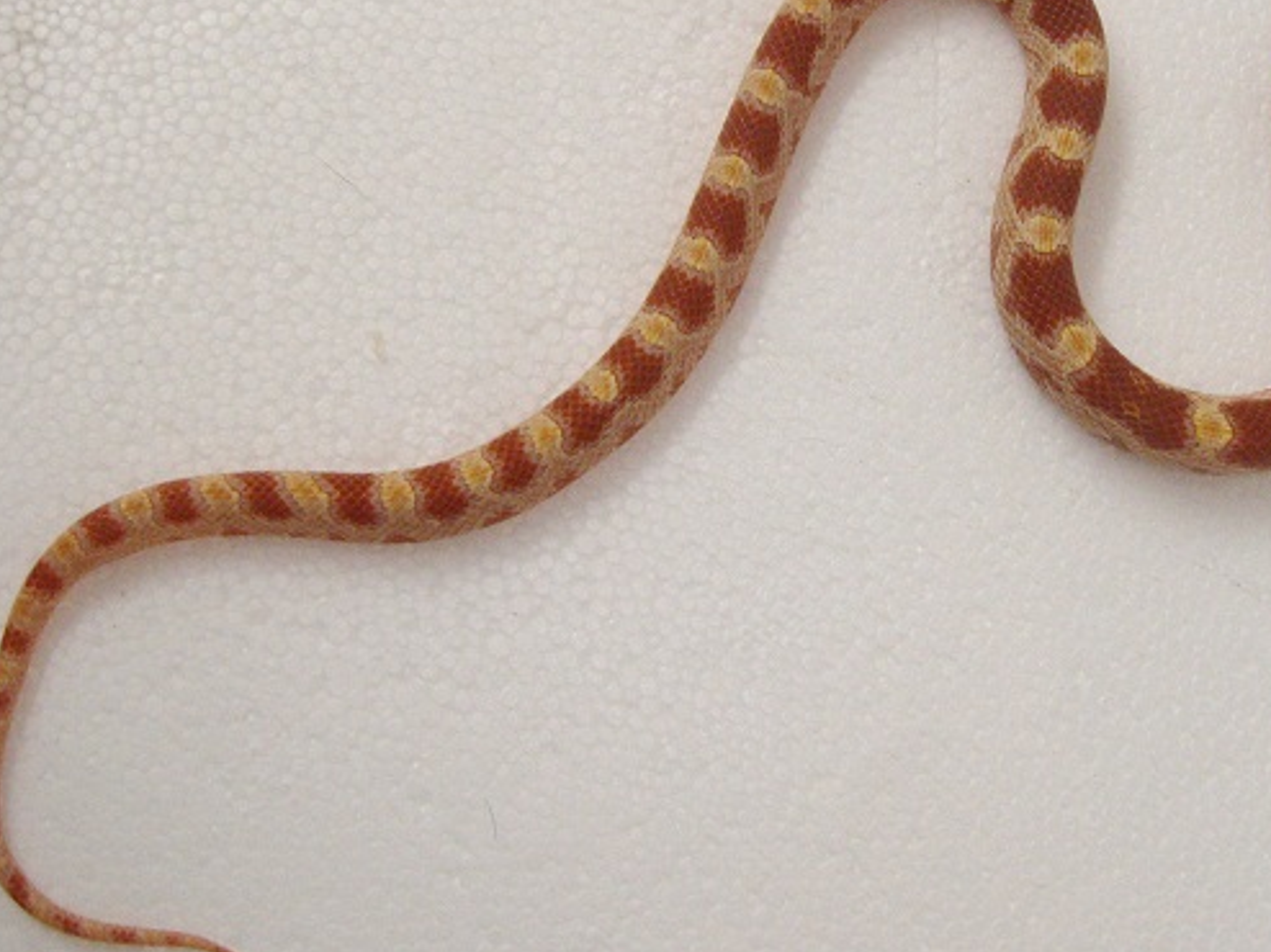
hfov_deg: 33.6
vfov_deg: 25.9
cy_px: 298
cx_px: 970
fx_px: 2055
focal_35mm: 56
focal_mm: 6
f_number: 2.7
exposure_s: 1/50
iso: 240
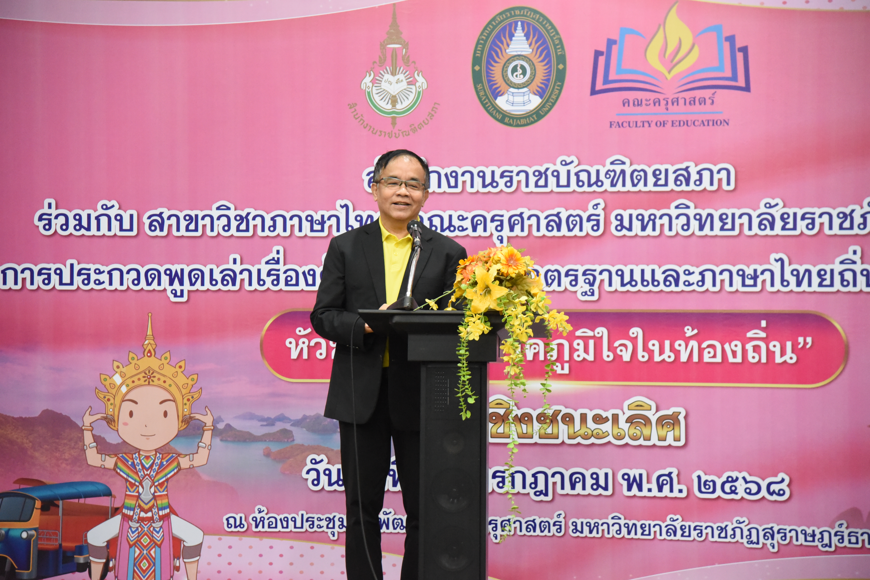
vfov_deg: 14.9
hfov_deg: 22.1
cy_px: 290
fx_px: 2223
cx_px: 435
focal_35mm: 92
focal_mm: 92
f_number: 4
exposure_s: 1/160
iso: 8000
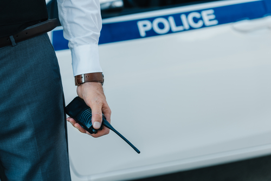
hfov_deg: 23.9
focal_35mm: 85
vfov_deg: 16.1
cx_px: 136
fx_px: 640
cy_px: 90
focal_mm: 85
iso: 160
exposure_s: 1/160
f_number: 4
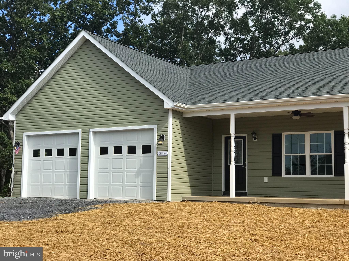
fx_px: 575
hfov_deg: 33.8
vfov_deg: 25.7
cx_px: 174
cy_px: 130
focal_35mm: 57
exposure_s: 1/791
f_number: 2.8
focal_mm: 6.6
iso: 20
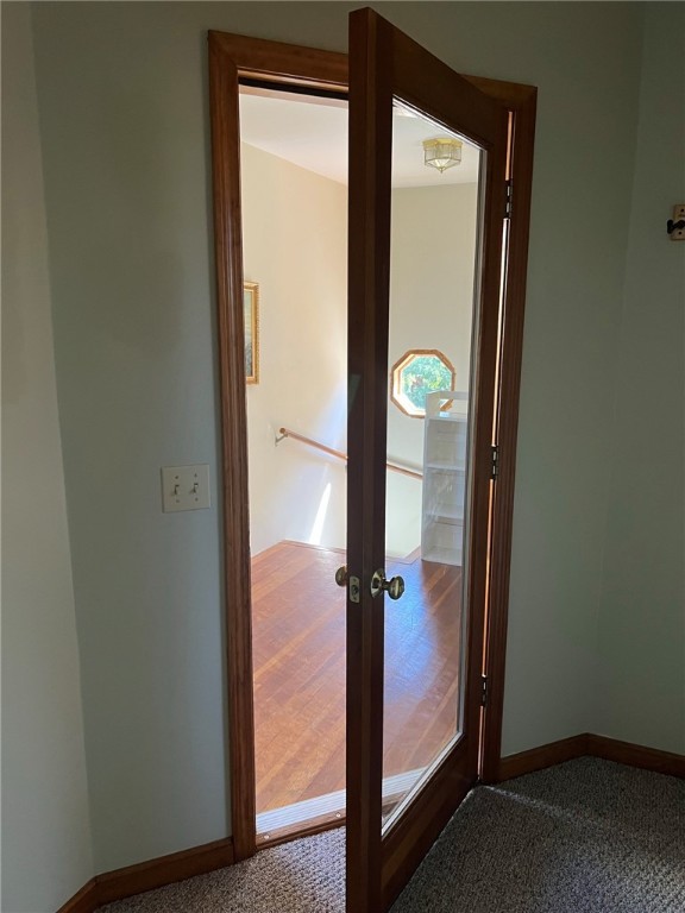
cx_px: 342
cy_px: 456
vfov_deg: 67.3
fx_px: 686
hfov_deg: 53.1
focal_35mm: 26
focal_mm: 5.7
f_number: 1.5
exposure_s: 1/87
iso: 125
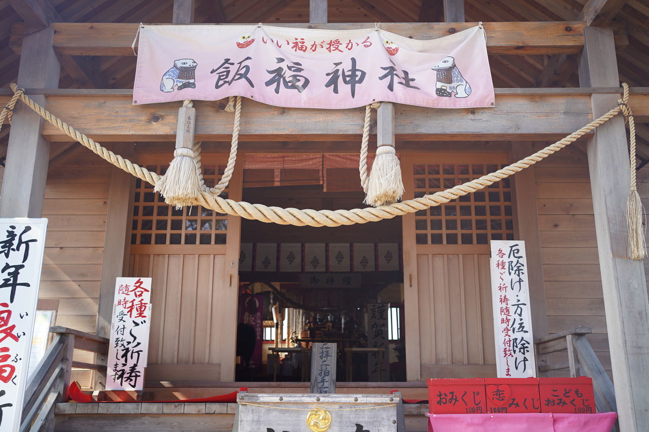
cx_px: 324
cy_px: 216
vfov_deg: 37.8
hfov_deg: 54.5
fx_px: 630
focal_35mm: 35
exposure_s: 1/100
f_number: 3.5
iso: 100
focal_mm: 35
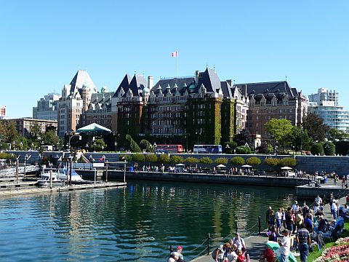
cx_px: 174
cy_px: 131
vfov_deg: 30.3
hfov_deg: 39.7
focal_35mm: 48
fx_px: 484
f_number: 4.2
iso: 100
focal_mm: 8
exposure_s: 1/400
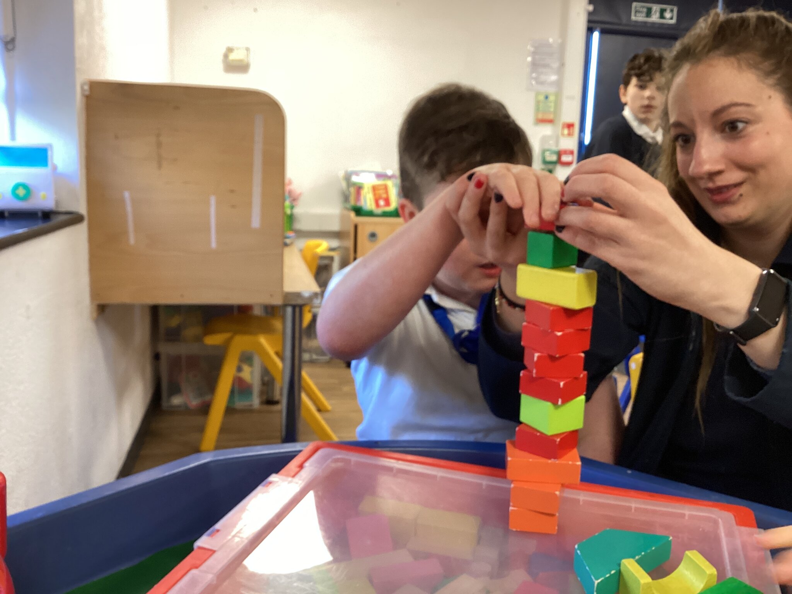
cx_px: 396
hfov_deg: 58.4
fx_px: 709
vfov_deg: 45.4
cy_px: 297
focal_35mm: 31
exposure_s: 1/50
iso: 160
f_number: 2.4
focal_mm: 3.3
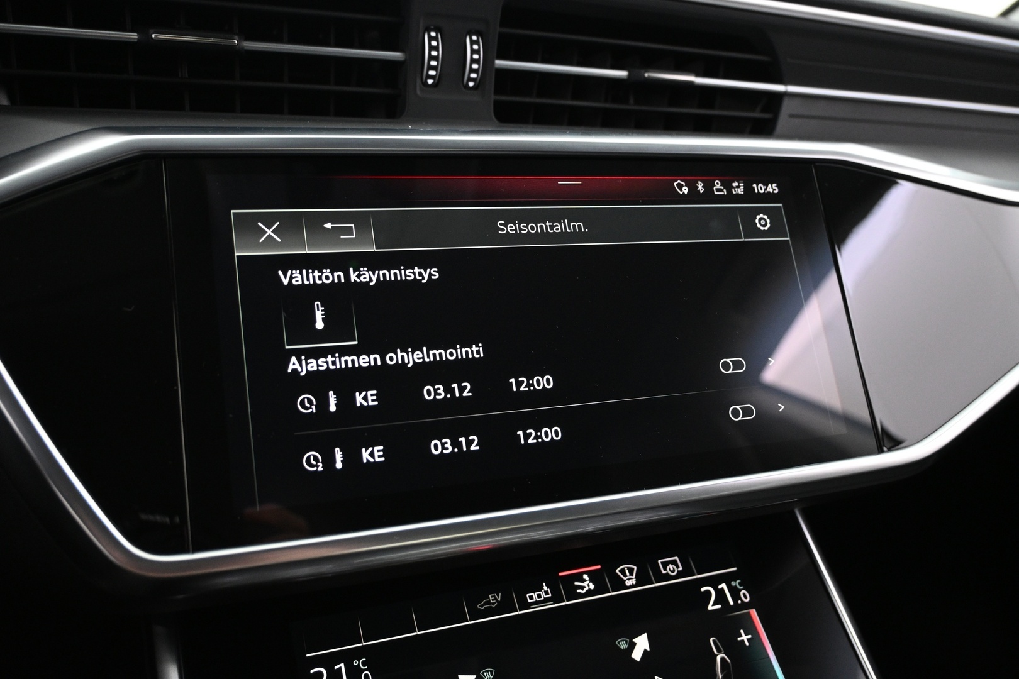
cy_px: 340
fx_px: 870
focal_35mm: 31
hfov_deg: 60.7
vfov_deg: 42.6
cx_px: 510
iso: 1600
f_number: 3.8
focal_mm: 20.5
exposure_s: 1/20
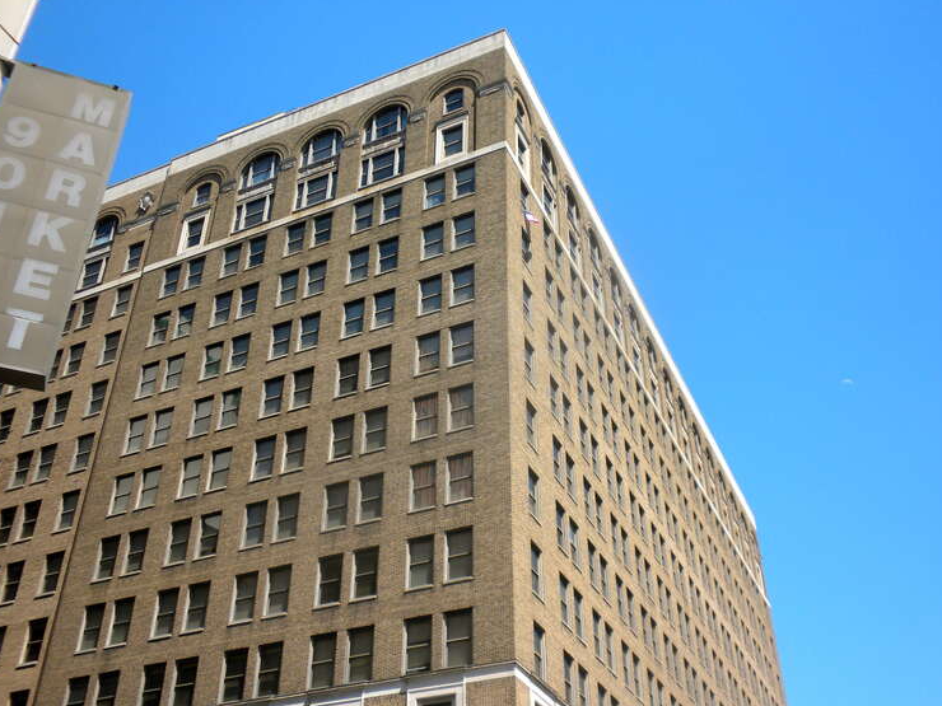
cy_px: 377
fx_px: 1089
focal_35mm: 40
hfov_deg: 46.8
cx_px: 451
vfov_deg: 35.9
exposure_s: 1/486
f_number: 3.5
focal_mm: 6.6
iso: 64
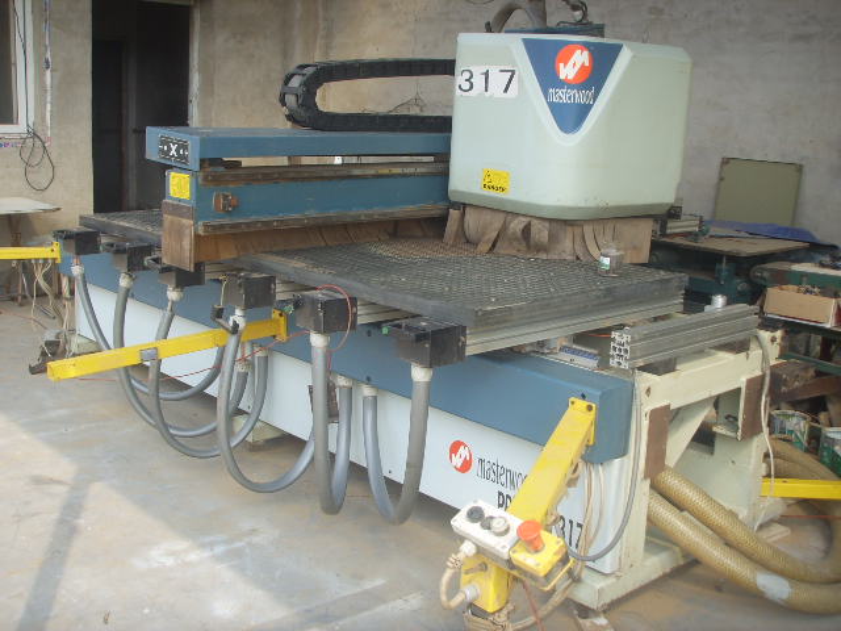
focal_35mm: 39
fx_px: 948
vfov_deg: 36.8
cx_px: 420
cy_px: 316
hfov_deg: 47.9
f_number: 3.5
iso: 50
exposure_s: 1/180
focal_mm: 6.6
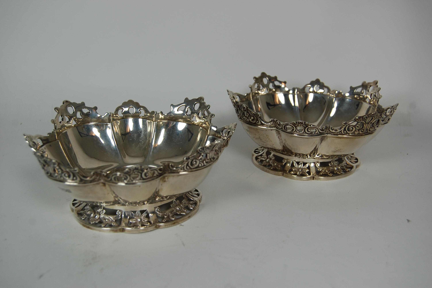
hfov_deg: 43.6
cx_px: 216
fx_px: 540
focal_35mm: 45
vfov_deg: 29.8
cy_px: 144
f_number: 5.6
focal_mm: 30
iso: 220
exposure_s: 1/125
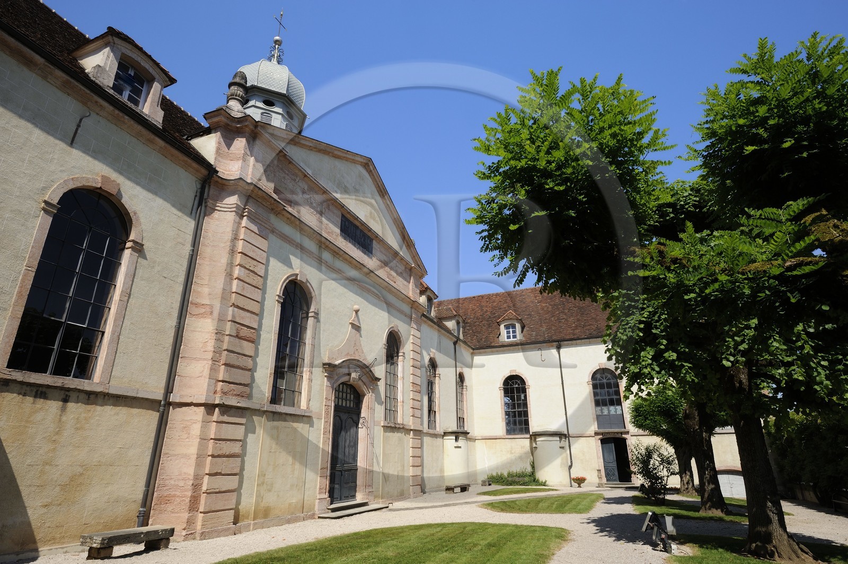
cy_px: 282
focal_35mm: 20
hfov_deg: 84.0
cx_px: 424
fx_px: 471
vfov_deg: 61.8
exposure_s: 1/160
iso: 200
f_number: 16
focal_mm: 20
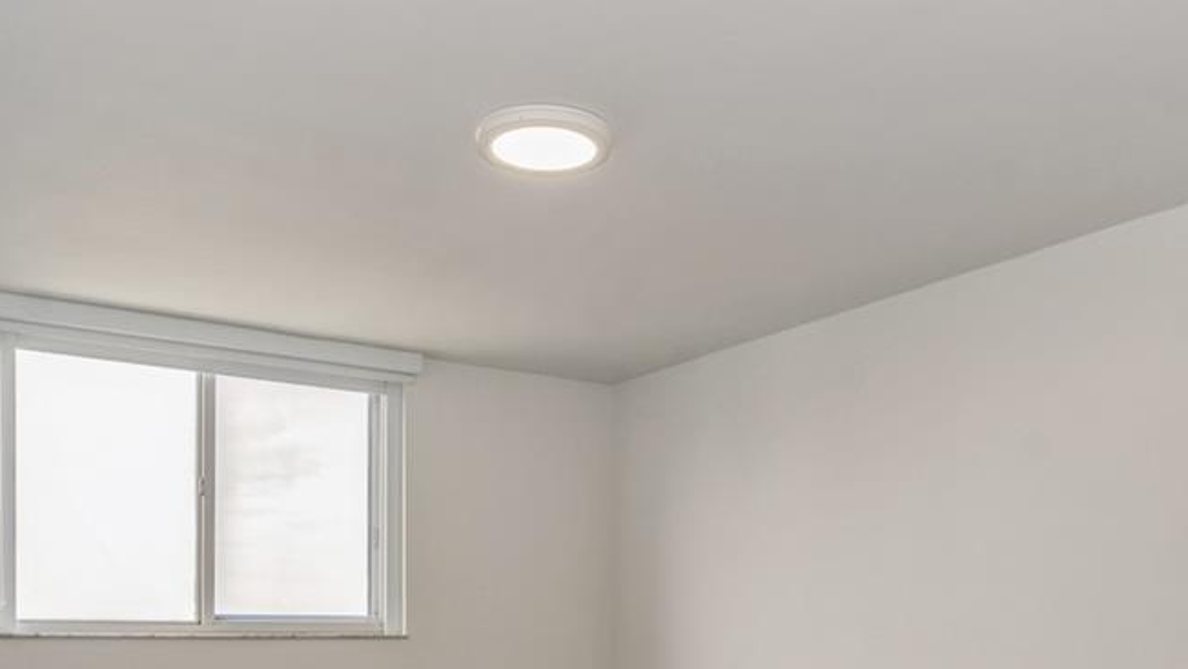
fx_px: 1134
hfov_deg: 55.2
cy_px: 665
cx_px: 636
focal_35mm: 36
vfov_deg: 30.6
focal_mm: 14
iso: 125
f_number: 9
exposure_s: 1/6
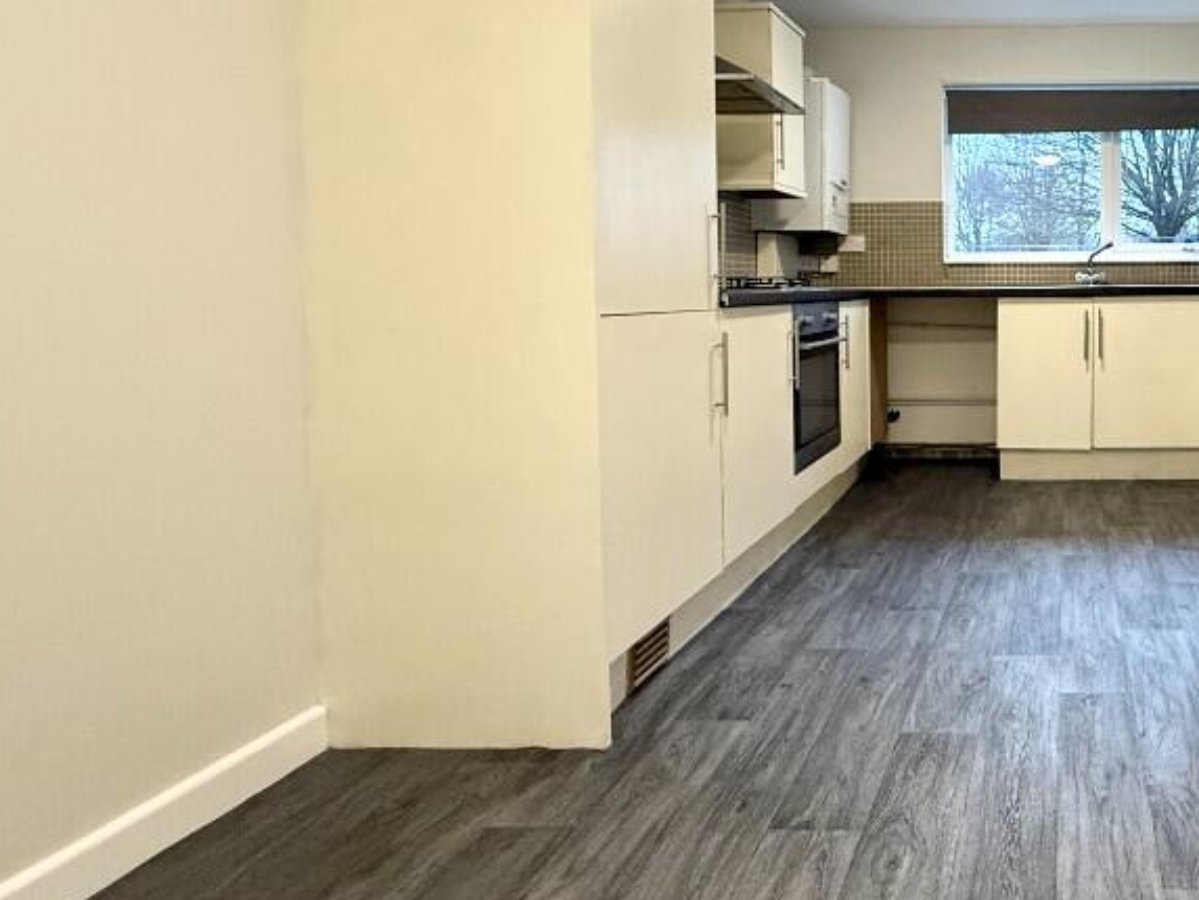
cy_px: 318
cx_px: 1053
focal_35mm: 25
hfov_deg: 60.1
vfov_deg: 54.1
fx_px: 866
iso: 320
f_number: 2.2
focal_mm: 2.22
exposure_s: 1/50
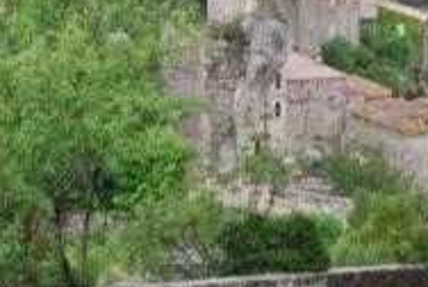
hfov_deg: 12.5
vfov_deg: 8.4
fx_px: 1953
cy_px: 2
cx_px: 200
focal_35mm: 164
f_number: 8
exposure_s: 1/80
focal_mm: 46
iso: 200
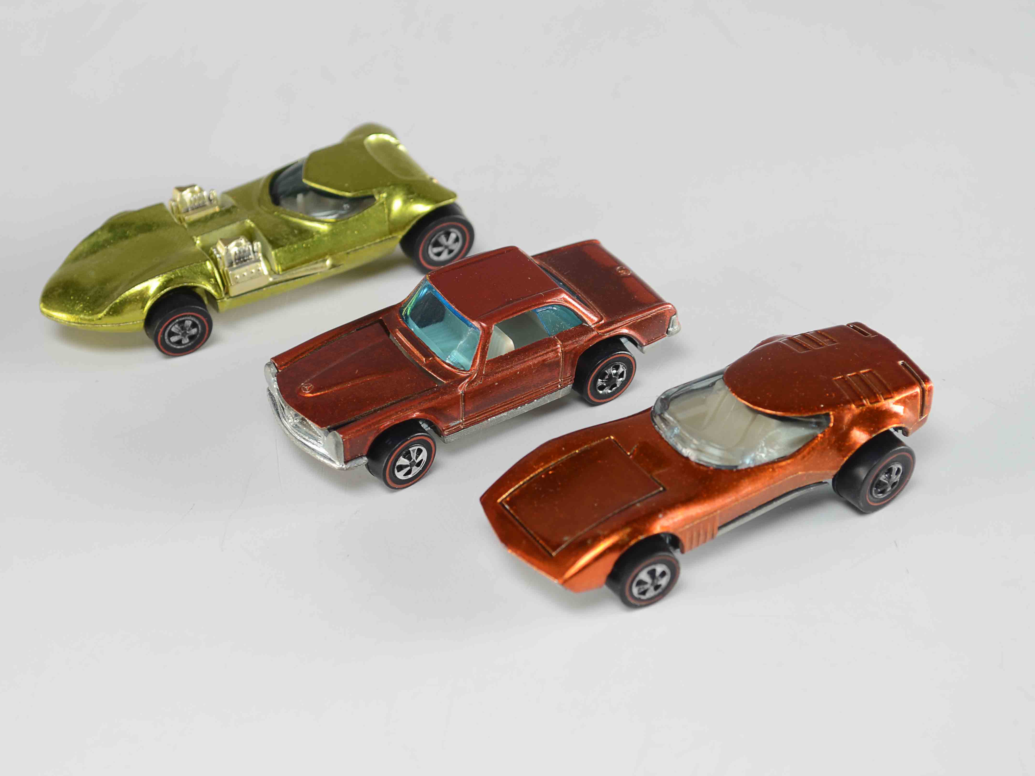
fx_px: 2707
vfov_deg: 16.3
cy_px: 386
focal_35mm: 91
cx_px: 494
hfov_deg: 21.6
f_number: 8
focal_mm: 55
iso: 100
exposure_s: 1/80
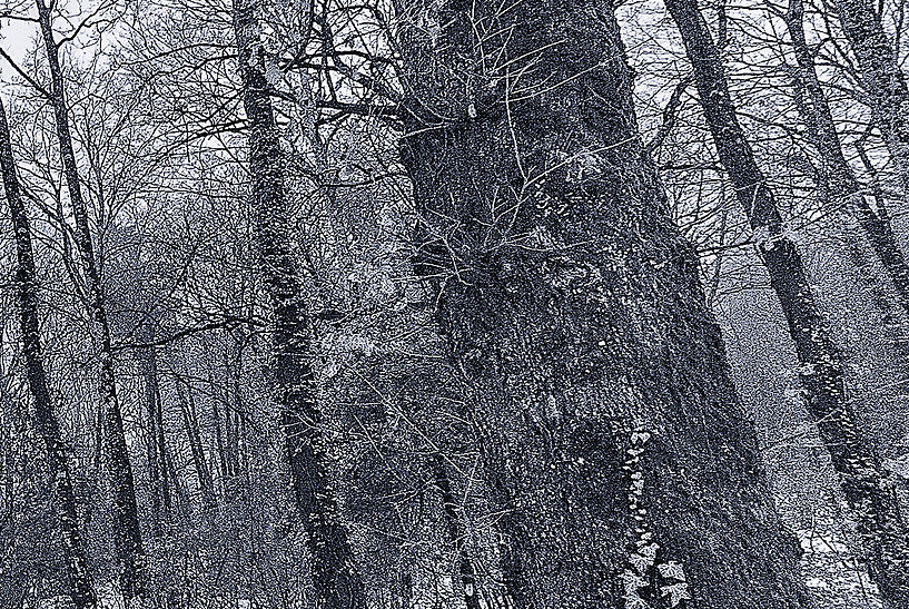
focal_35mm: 48
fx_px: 1225
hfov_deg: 28.9
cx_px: -394
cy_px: 361
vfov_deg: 27.8
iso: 100
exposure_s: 1/100
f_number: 9
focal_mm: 11
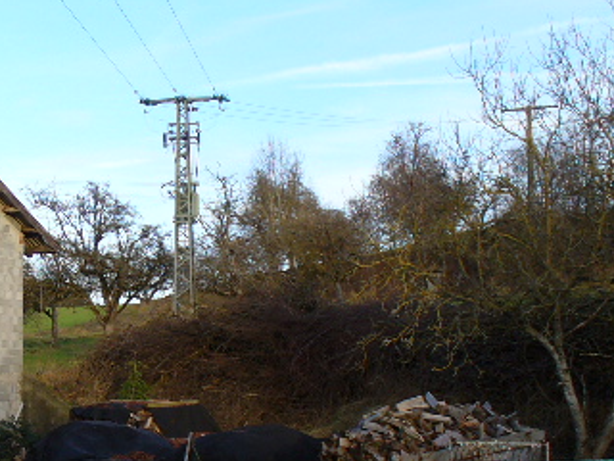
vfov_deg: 19.8
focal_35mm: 74
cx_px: 81
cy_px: 328
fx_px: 1313
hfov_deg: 25.6
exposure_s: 1/160
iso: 64
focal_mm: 6.1
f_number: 2.8
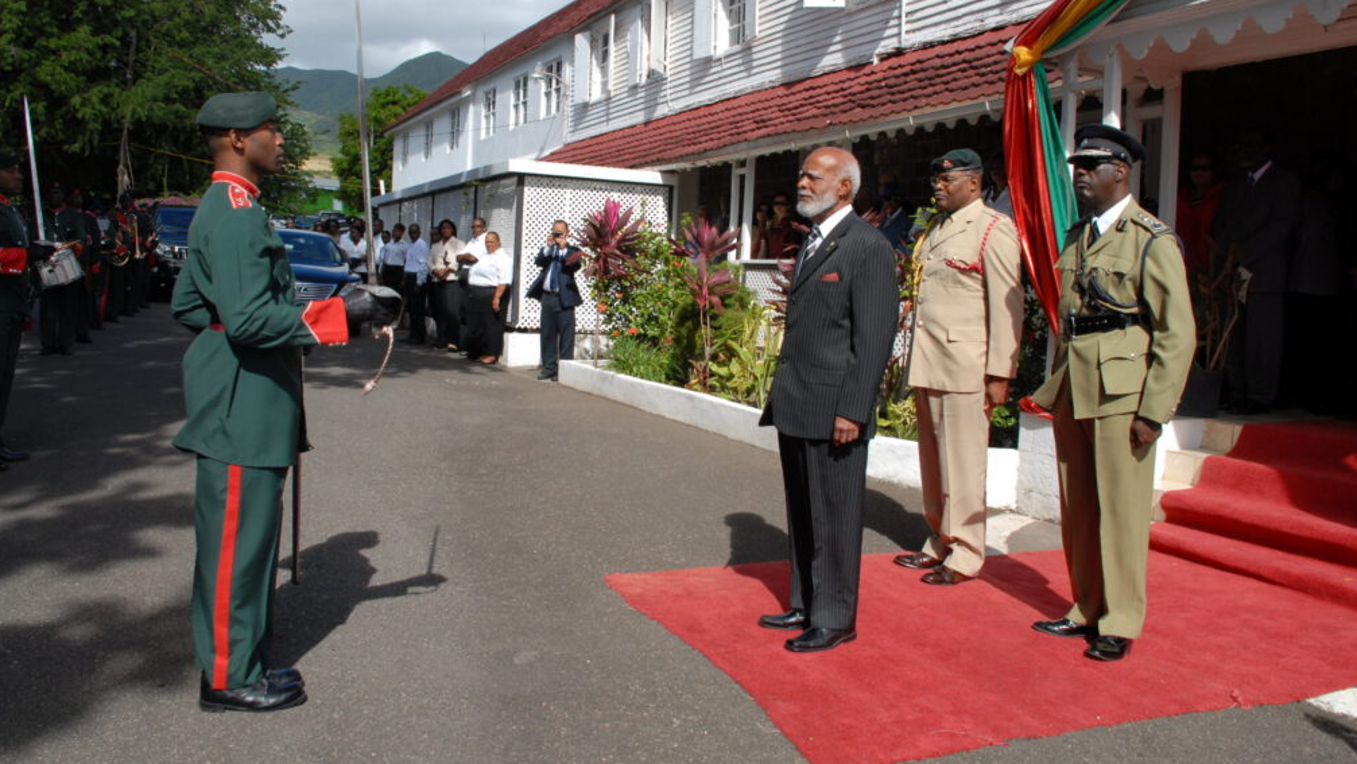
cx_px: 674
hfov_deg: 61.0
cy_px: 325
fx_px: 1152
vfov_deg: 36.6
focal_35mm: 32
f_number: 9
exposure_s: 1/320
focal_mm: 20
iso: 200
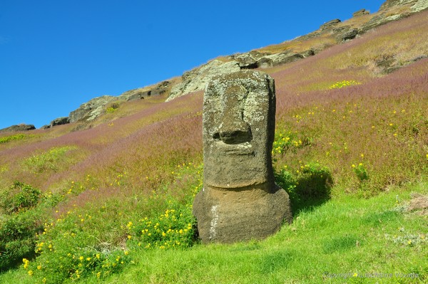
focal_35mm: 36
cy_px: 142
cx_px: 214
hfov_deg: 53.2
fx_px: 428
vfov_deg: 36.8
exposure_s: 1/250
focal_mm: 24
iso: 200
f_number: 10
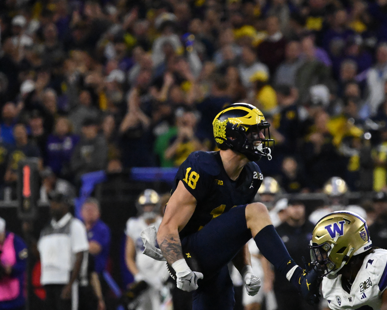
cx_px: 246
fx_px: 8362
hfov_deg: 2.7
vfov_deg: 2.1
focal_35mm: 730
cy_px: 182
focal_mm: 350
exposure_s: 1/2500
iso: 11400
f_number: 5.6
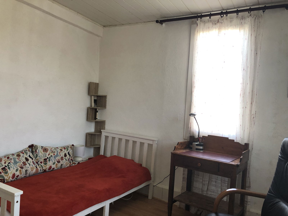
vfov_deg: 49.7
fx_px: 233
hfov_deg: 63.4
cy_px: 108
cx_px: 144
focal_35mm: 28
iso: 25
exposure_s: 1/30
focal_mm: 3.99
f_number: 1.8
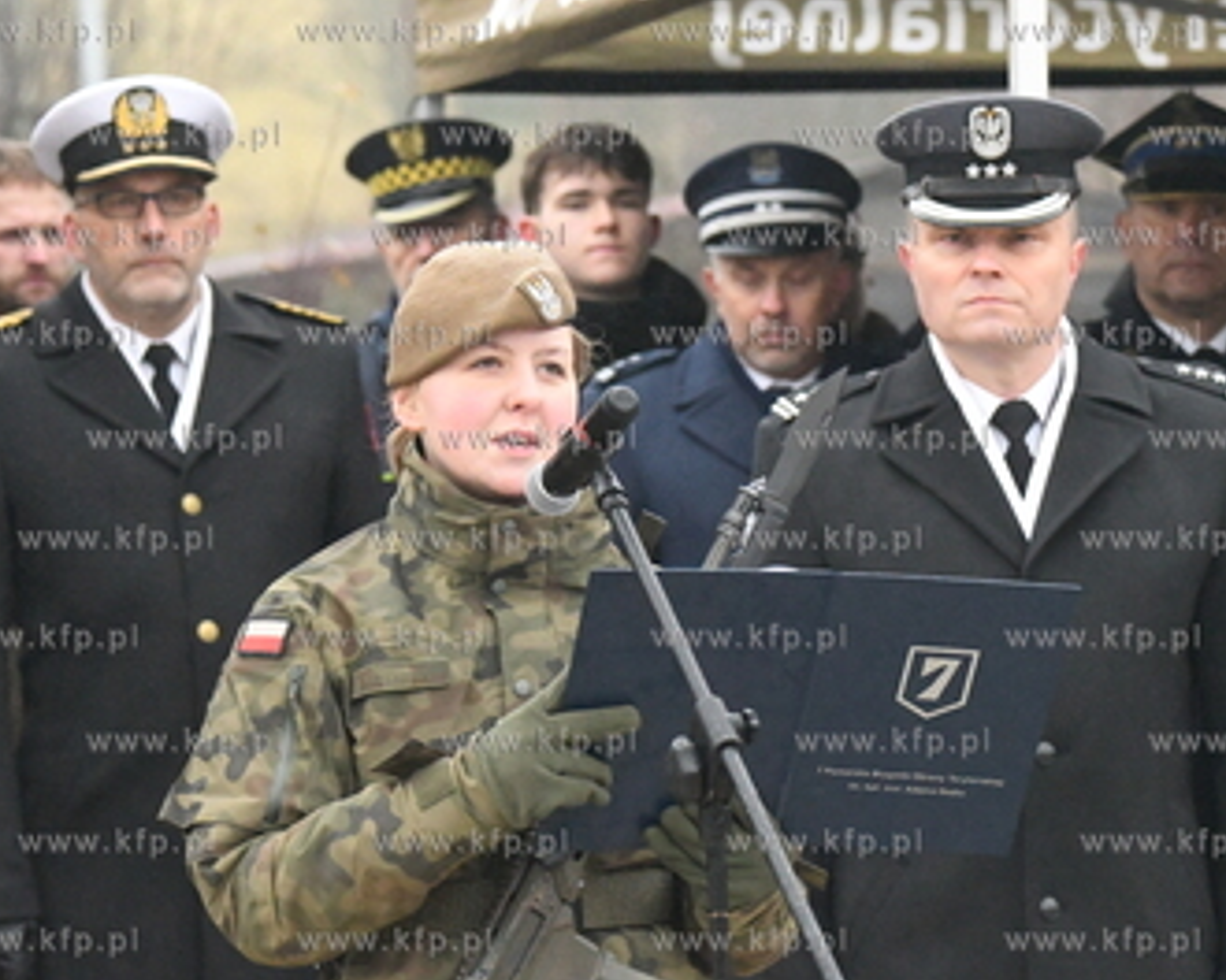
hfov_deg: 9.0
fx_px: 7749
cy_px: 488
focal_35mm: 214
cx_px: 669
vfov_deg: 7.2
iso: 18000
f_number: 5.6
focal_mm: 125
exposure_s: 1/3200
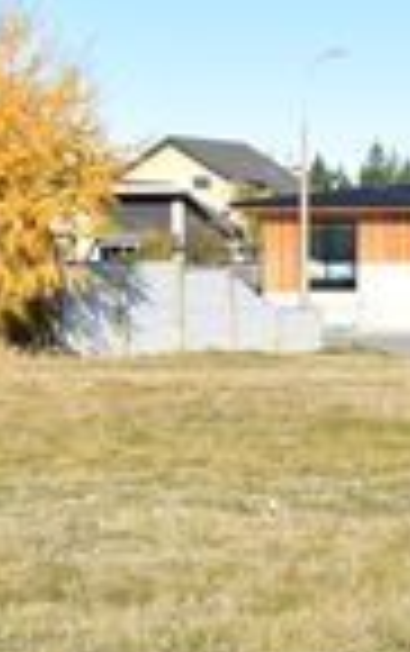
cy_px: 407
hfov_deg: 10.9
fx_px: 2121
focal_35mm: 119
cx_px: 473
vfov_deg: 17.5
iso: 200
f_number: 9
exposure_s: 1/320
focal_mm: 24
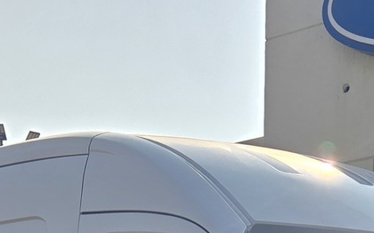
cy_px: 608
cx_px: 318
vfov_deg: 9.5
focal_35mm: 119
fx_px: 1212
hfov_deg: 17.3
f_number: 1.8
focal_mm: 5.4
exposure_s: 1/2436
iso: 25
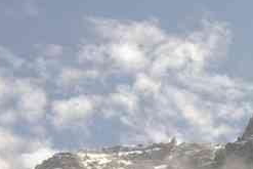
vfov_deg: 8.1
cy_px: 139
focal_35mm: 170
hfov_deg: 11.8
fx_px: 1195
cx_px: 328
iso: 100
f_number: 6.7
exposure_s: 1/180
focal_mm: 28
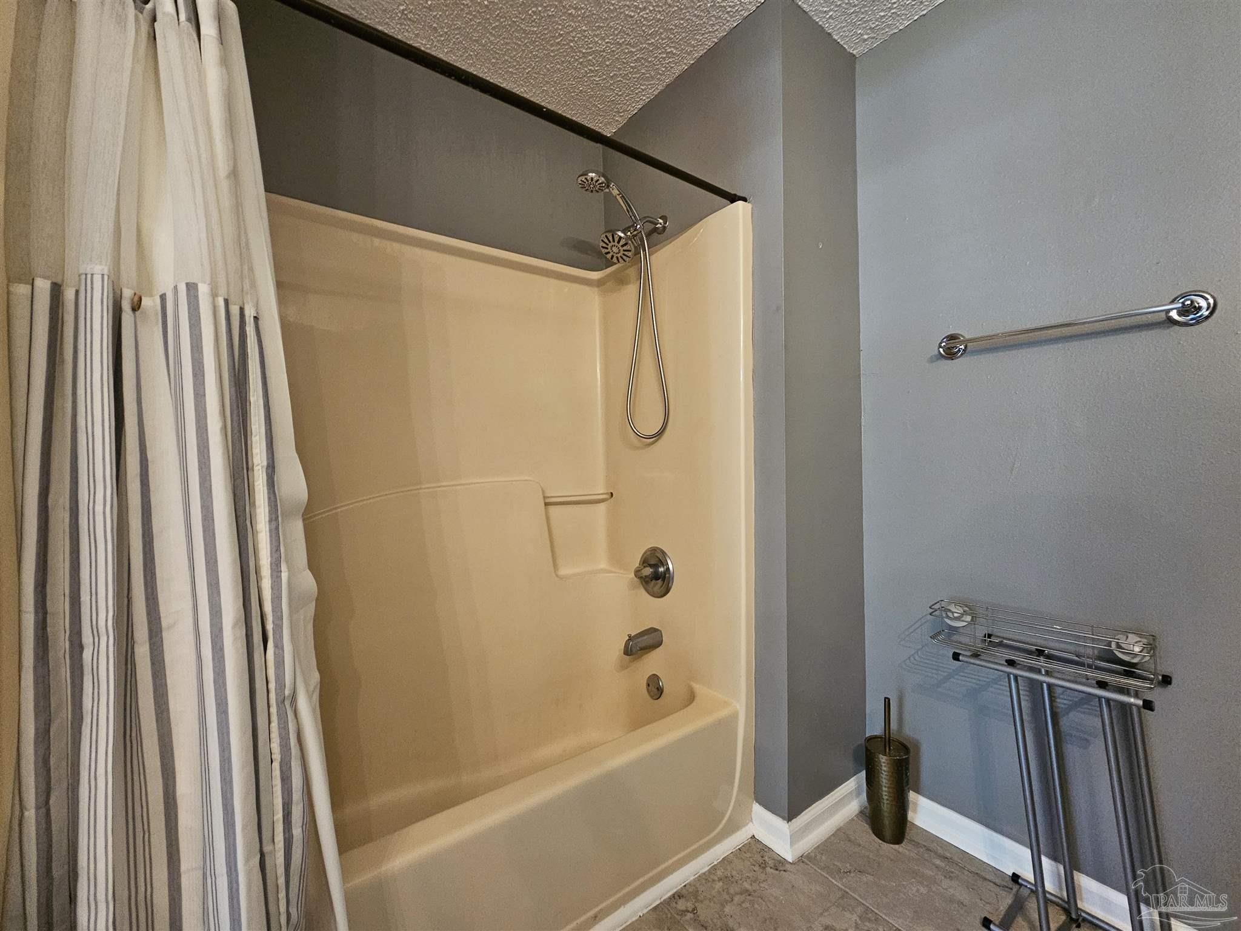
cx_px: 620
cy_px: 466
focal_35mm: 13
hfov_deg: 106.2
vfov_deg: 89.9
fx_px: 466
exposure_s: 1/24
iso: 640
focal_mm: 2.2
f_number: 2.2
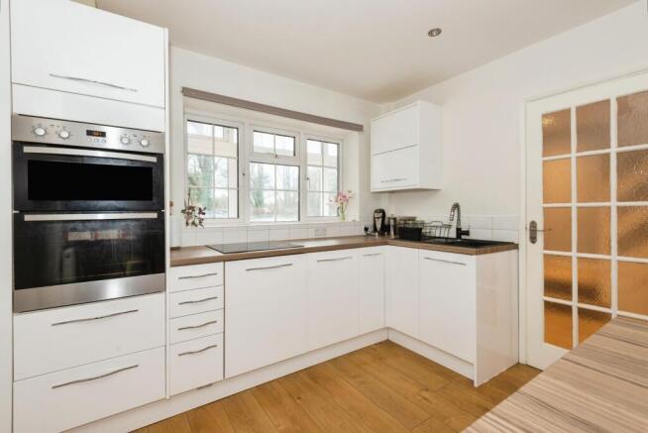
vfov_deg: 73.8
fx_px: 288
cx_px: 324
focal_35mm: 16
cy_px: 216
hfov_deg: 96.7
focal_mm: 16
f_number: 8
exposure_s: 1/6
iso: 200
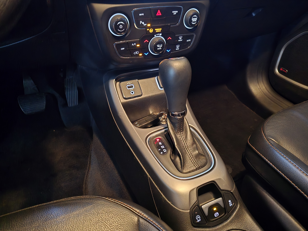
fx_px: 205
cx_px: 154
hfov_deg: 73.9
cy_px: 116
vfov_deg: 58.9
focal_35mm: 23
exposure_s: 1/15
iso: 3200
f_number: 1.7
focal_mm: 6.3
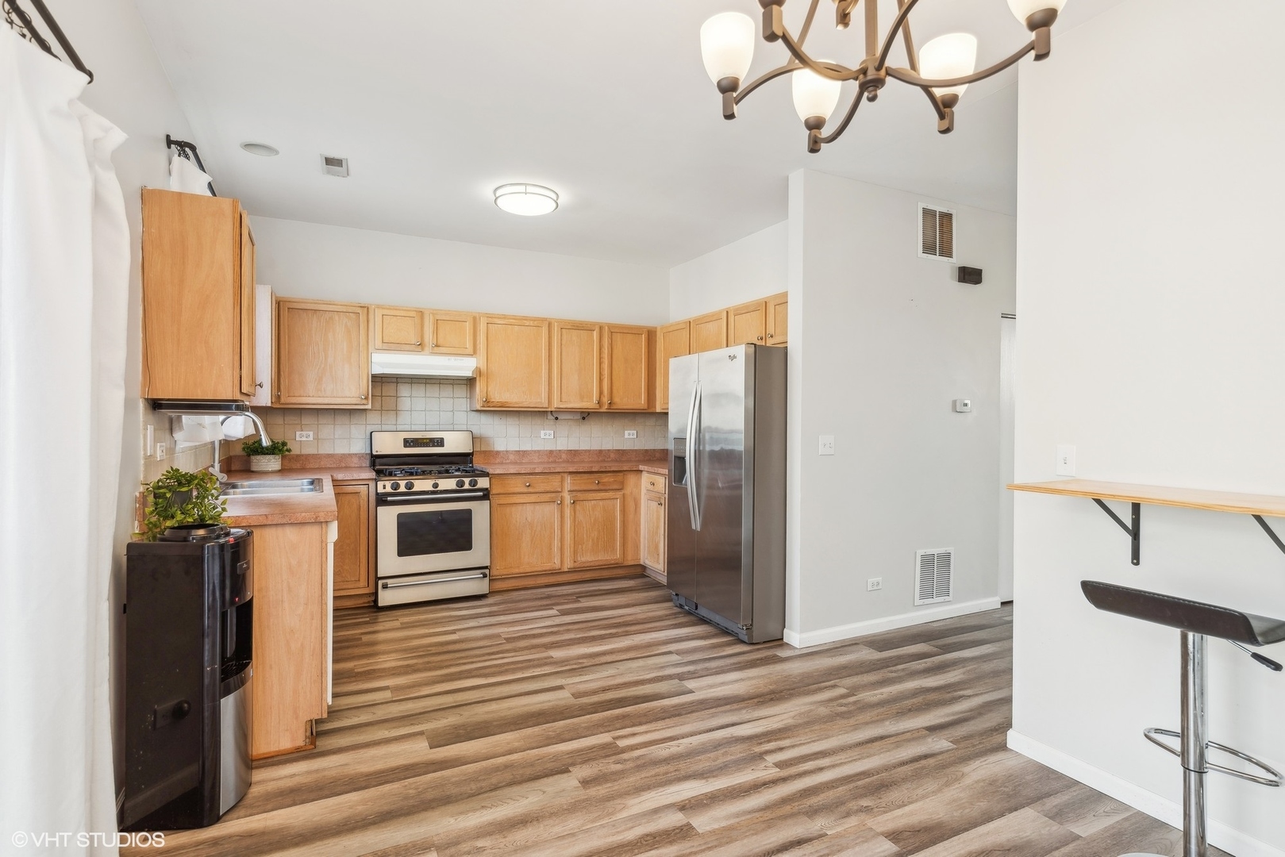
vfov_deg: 70.5
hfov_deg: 93.3
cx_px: 642
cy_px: 428
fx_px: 607
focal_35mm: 17
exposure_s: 1/15
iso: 200
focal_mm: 17
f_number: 7.1
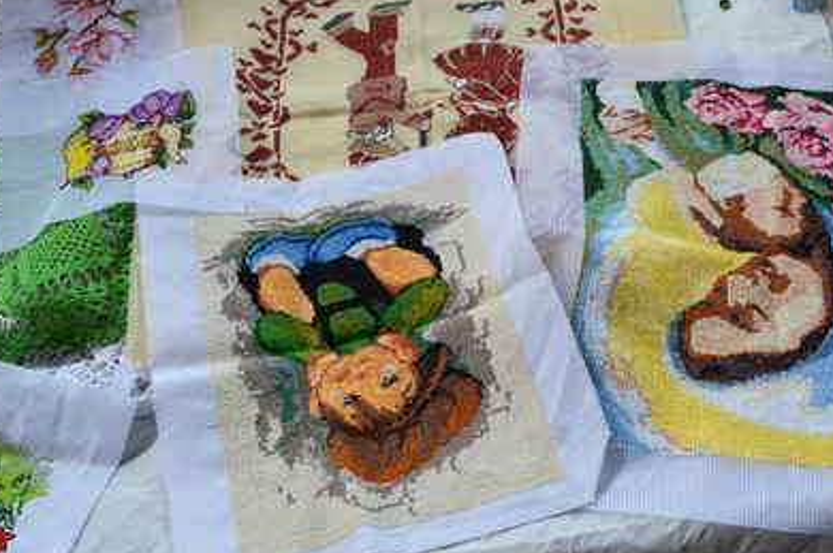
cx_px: 478
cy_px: 306
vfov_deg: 31.8
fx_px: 971
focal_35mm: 42
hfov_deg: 46.3
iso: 400
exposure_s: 1/25
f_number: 7.1
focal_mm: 18
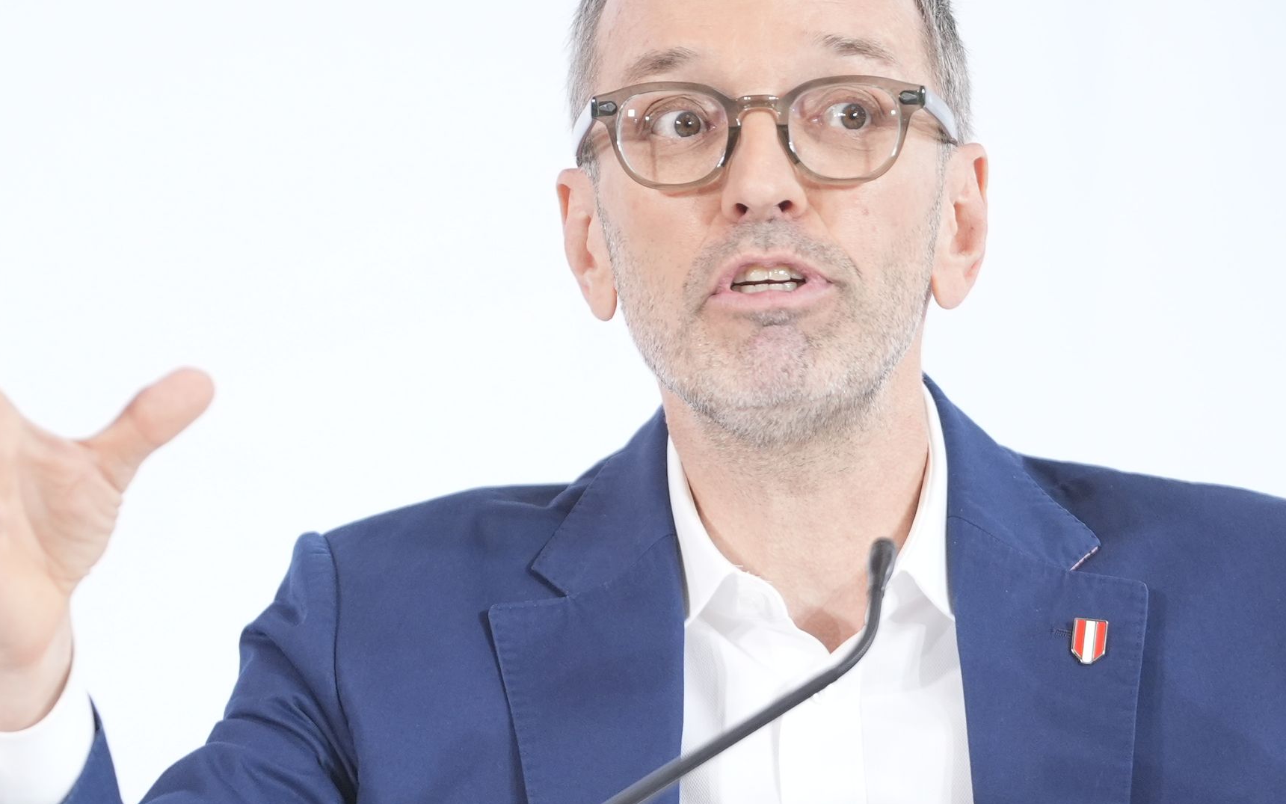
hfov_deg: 4.4
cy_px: 518
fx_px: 16613
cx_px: 701
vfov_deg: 2.8
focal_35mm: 474
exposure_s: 1/400
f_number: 2.8
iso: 1000
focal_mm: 200
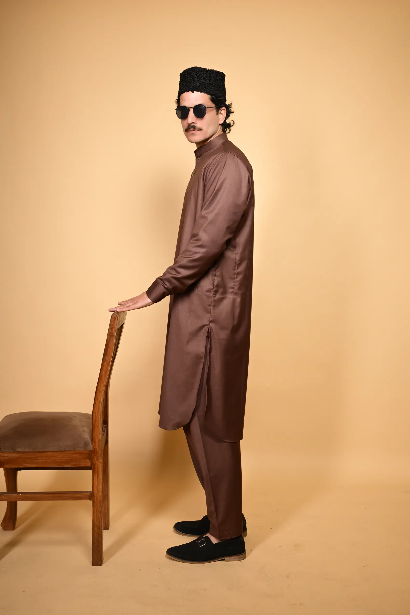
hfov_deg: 32.6
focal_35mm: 41
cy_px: 308
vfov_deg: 47.4
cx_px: 205
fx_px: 700
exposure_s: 1/200
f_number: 7.1
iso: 250
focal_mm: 41
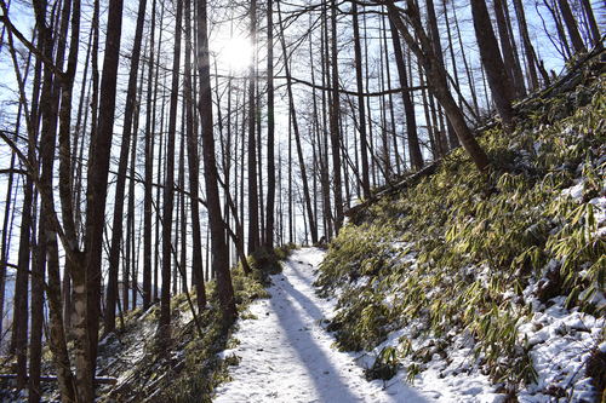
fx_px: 454
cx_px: 303
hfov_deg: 67.4
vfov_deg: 47.9
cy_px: 202
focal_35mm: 27
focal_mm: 18
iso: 100
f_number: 6.3
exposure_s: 1/160
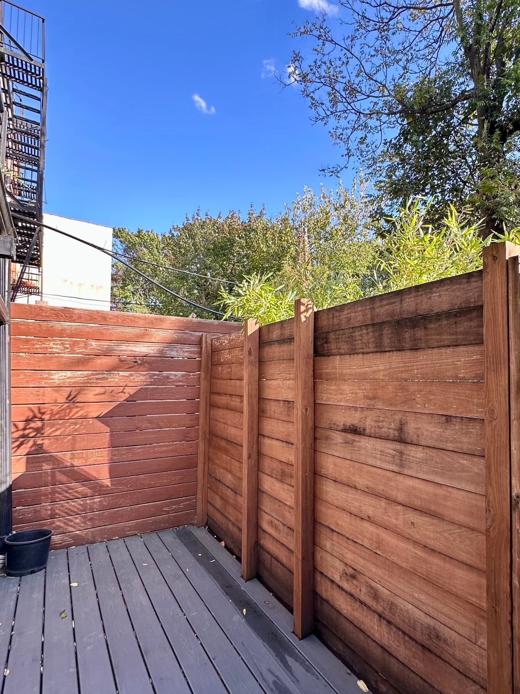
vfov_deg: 84.6
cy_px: 365
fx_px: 381
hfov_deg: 66.9
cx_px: 344
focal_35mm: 19
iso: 40
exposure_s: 1/162
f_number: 2.2
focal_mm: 2.22
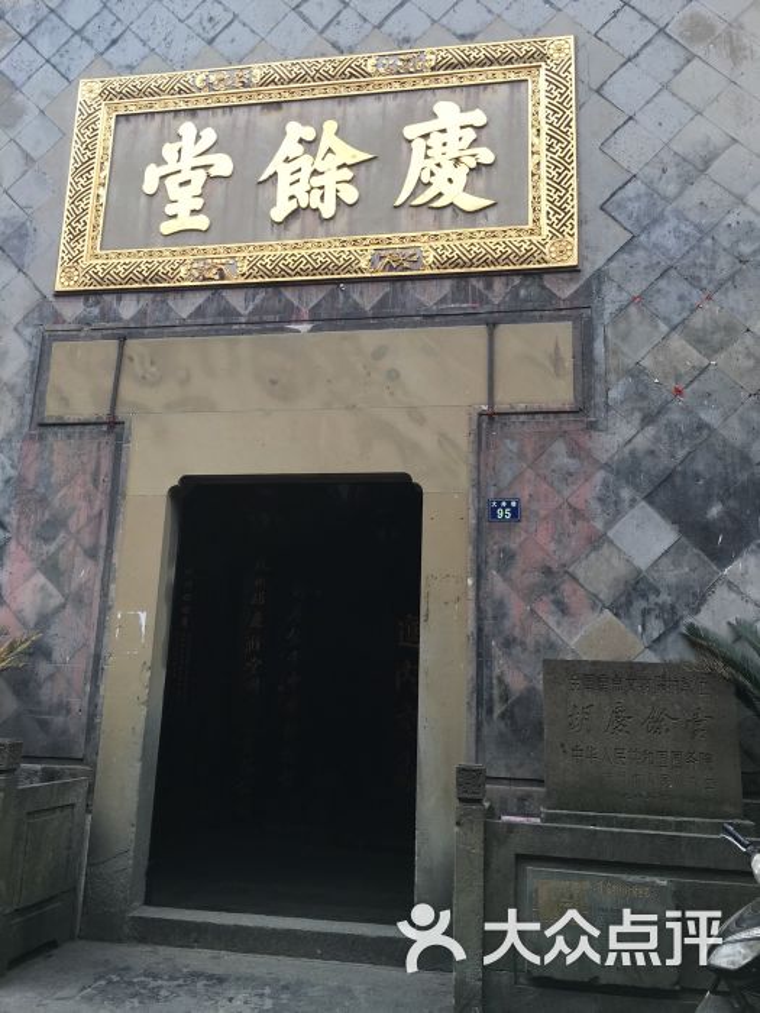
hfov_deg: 48.2
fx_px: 849
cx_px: 380
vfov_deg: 61.7
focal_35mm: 29
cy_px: 506
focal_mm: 4.15
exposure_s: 1/409
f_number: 2.2
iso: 25
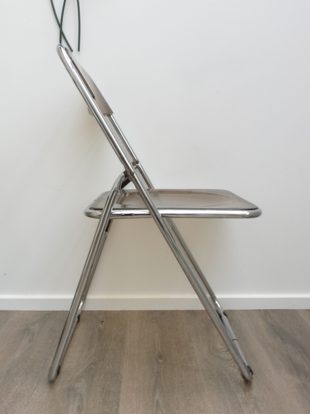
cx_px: 155
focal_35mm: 30
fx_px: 358
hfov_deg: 46.8
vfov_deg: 60.0
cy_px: 207
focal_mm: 5.4
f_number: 7.1
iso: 125
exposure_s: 1/15
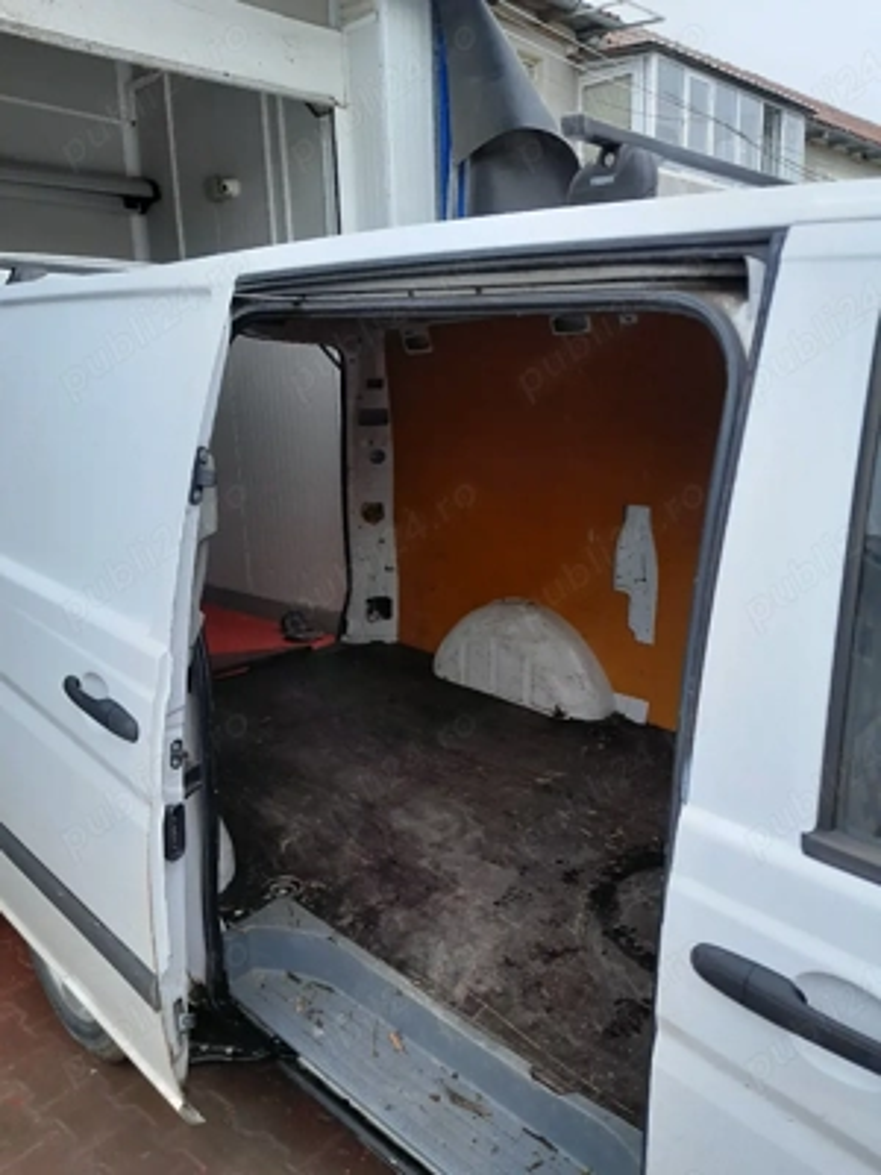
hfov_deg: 53.1
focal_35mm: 26
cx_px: 440
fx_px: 882
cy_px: 588
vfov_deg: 67.3
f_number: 1.8
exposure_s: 1/100
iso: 50
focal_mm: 4
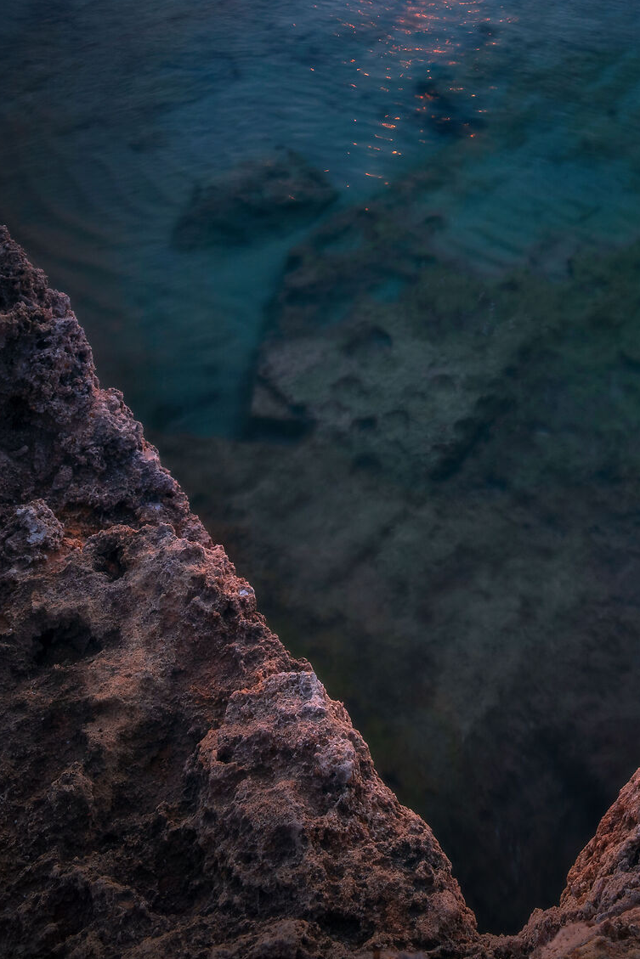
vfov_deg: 49.3
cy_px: 85
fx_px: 906
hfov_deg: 37.6
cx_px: 507
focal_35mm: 34
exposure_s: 1/2
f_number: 9
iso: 100
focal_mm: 16
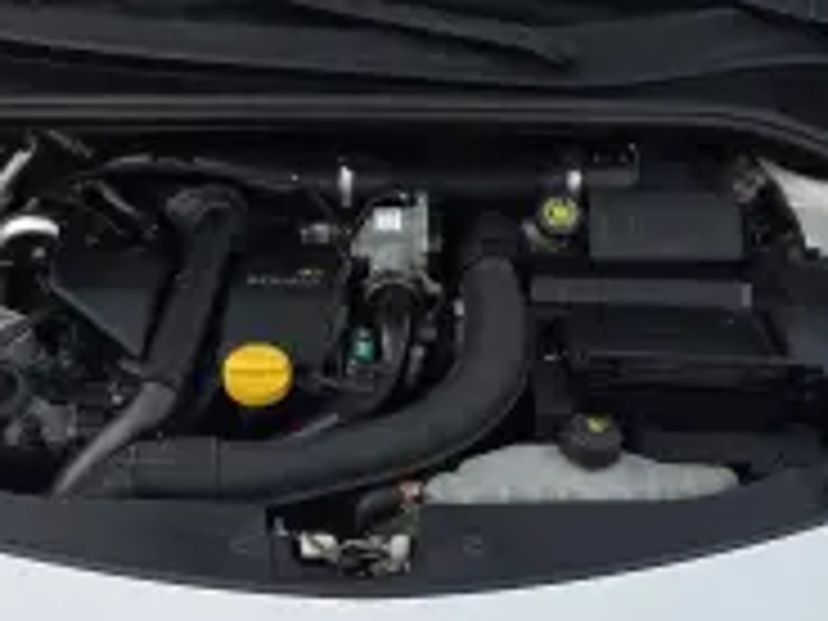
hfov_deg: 42.0
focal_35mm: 45
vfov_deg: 31.9
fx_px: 1076
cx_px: 356
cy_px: 428
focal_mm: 6.25
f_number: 1.7
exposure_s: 1/359
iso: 32
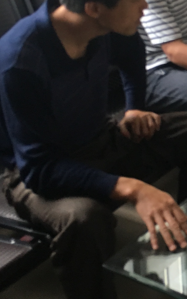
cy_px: 33
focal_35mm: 88
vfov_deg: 23.0
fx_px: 718
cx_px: 312
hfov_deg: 13.6
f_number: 2.2
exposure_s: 1/33
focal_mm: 4.15
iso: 64
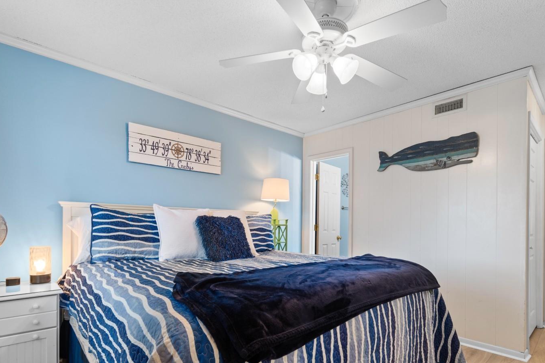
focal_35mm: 18
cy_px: 217
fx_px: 272
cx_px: 264
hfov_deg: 90.0
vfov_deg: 66.8
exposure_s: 2.5
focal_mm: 10
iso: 100
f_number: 4.5
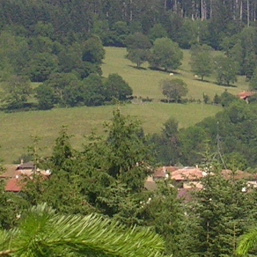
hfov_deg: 3.7
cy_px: 28
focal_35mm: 469
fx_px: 3939
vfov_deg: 3.7
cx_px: 138
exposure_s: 1/354
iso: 50
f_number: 4.9
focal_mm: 17.4
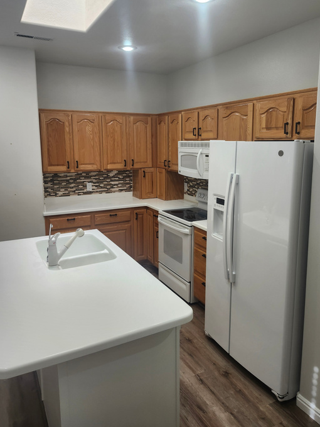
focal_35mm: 26
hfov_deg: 53.0
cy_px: 189
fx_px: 320
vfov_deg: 67.1
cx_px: 175
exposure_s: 1/120
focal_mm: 5.54
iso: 125
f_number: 1.8
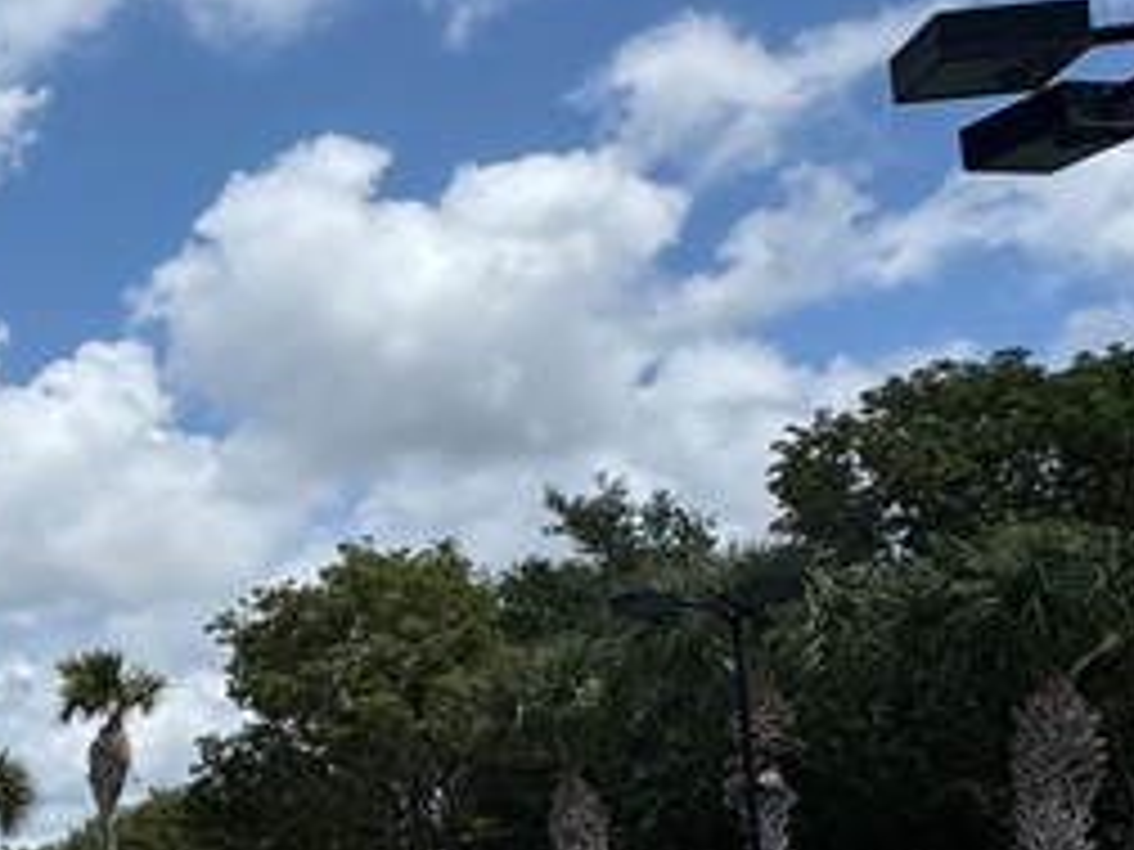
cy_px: 670
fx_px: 1867
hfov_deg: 25.4
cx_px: -567
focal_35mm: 57
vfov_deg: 25.3
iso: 50
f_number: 2.2
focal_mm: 2.22
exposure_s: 1/4132
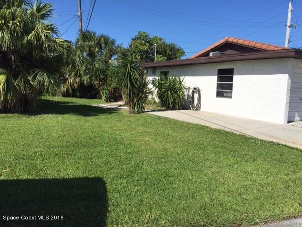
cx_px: 151
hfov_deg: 61.7
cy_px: 114
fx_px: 253
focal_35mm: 29
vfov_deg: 48.2
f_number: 2.2
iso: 32
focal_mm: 4.15
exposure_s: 1/3597
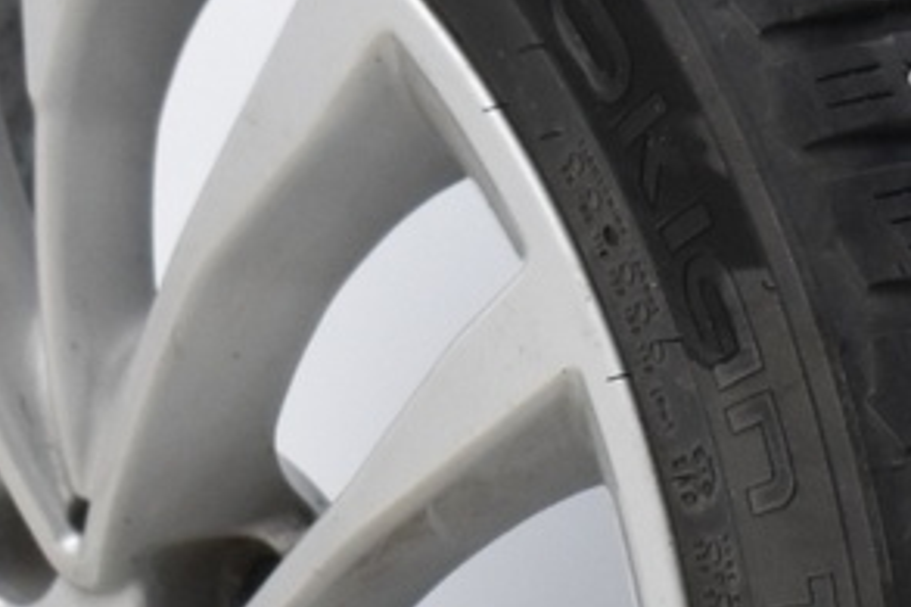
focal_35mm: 224
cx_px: 575
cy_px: 747
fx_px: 5659
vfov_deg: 6.1
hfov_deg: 9.2
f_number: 4
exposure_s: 1/60
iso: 900
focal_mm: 27
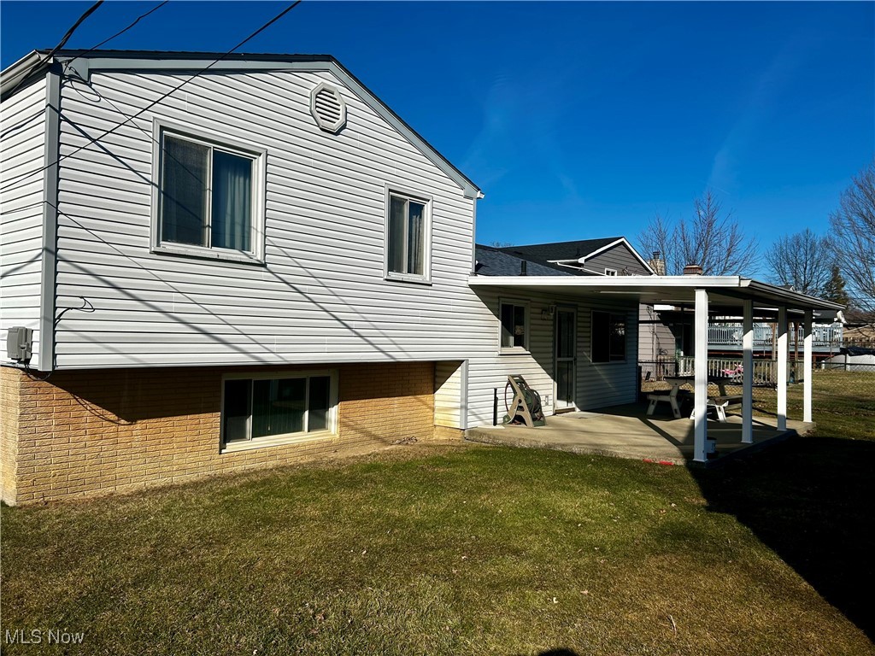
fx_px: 657
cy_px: 328
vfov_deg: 53.1
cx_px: 438
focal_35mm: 26
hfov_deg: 67.3
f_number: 1.5
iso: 50
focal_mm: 5.7
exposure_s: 1/9434
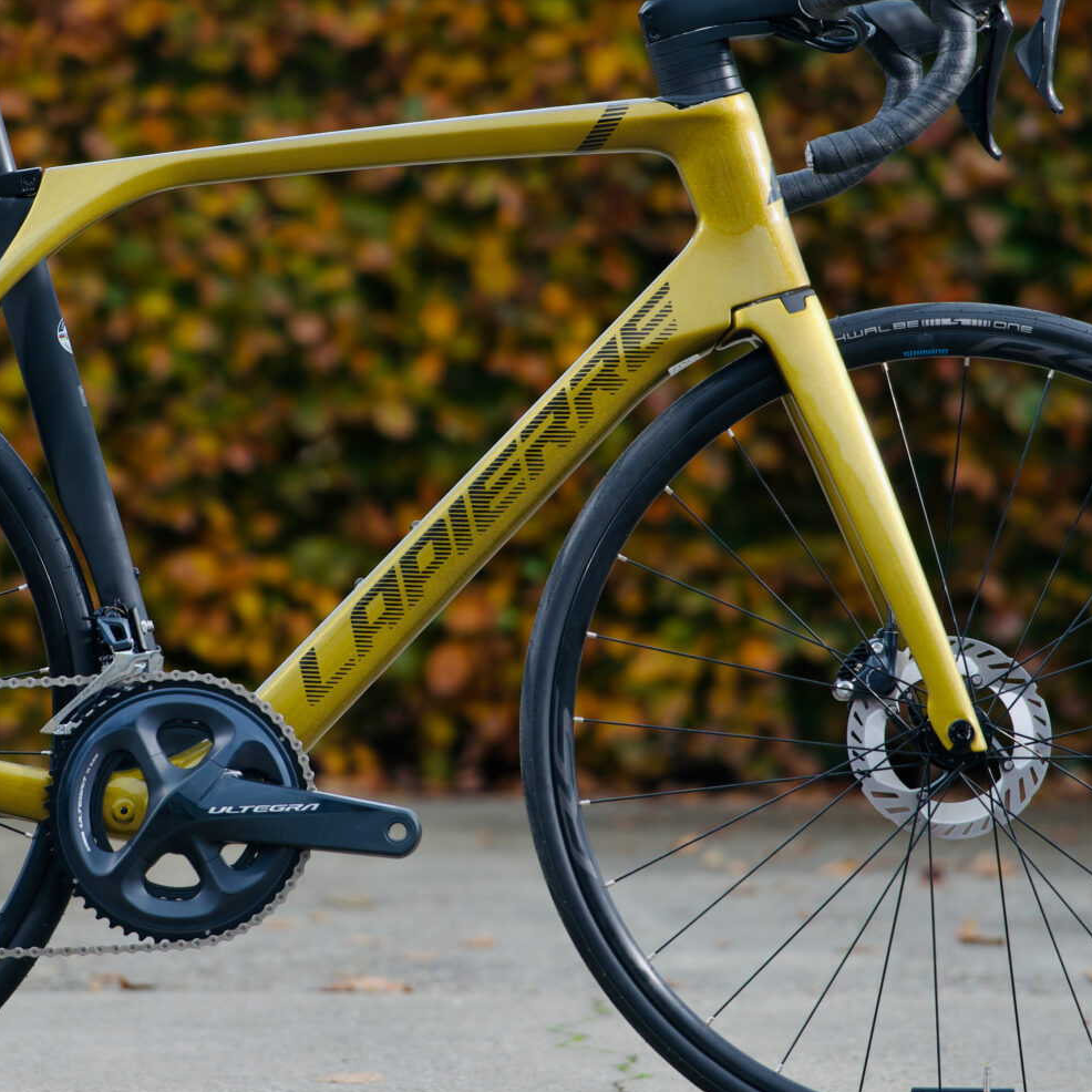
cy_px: 475
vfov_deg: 4.2
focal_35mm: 417
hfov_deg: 4.2
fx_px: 14883
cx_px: 316
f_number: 4
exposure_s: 1/160
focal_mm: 189
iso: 100
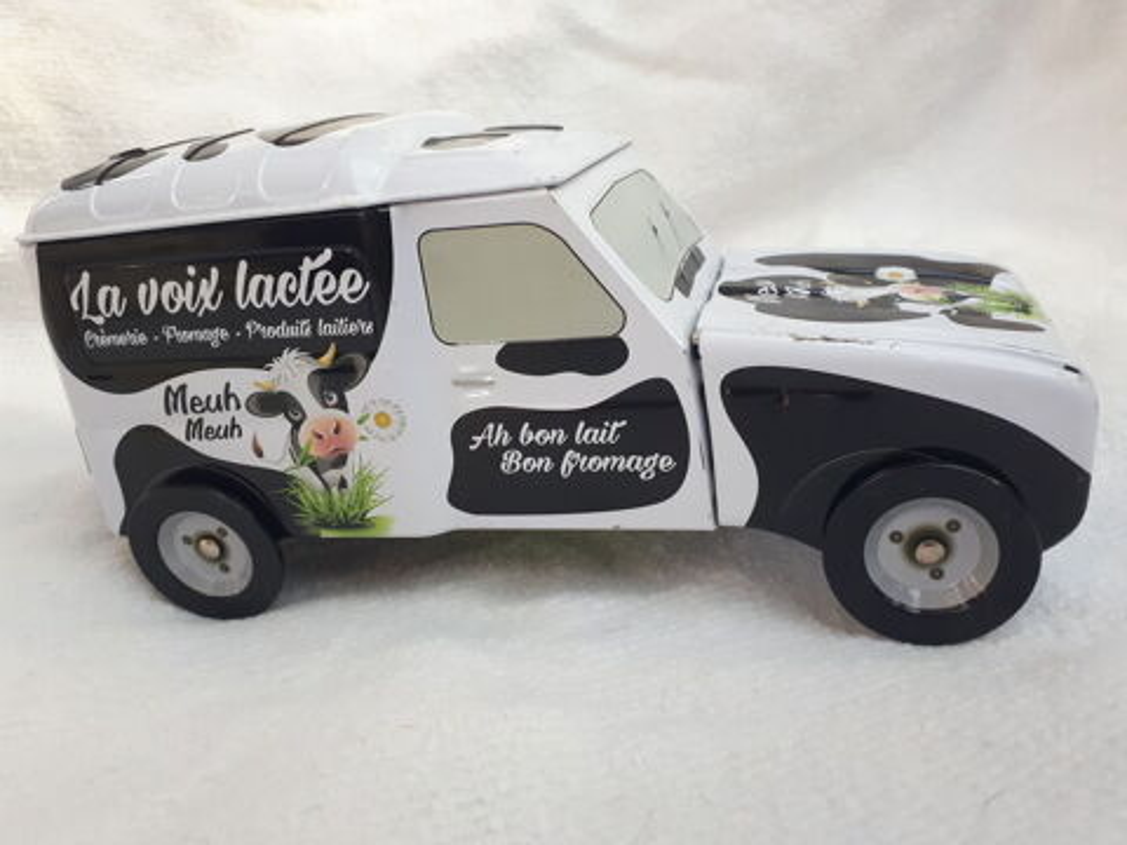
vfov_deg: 51.4
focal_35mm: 27
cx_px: 564
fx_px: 879
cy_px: 422
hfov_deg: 65.3
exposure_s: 1/120
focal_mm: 3.6
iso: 80
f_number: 1.9
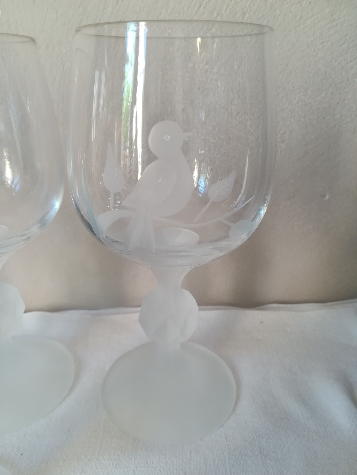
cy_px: 238
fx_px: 358
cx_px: 178
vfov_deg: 67.3
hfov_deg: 53.1
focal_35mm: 26
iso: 125
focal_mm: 3.83
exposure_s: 1/33.3
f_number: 2.2
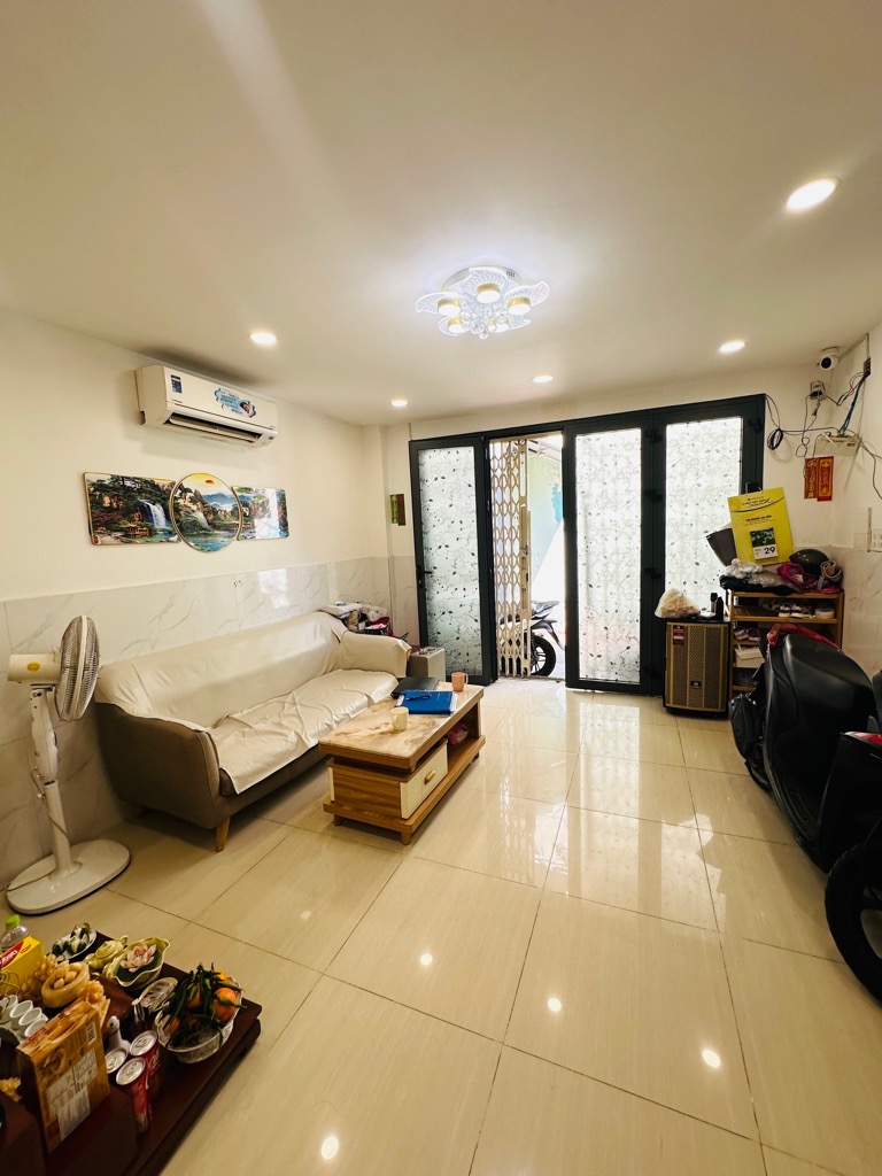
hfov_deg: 85.7
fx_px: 476
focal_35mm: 14
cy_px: 588
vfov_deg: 102.1
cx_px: 441
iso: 50
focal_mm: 2.22
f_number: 2.2
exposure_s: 1/99
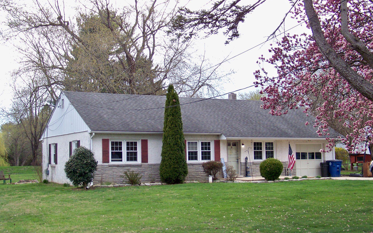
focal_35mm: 54
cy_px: 126
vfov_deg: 24.0
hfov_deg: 37.5
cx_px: 186
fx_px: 549
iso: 80
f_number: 3.2
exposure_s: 1/250
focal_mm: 9.36
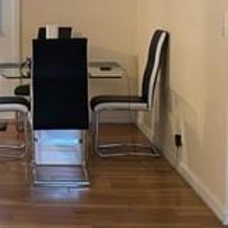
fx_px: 671
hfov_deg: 18.3
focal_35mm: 90
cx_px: -42
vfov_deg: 19.3
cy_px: 90
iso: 400
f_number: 1.6
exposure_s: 1/40
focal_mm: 5.1
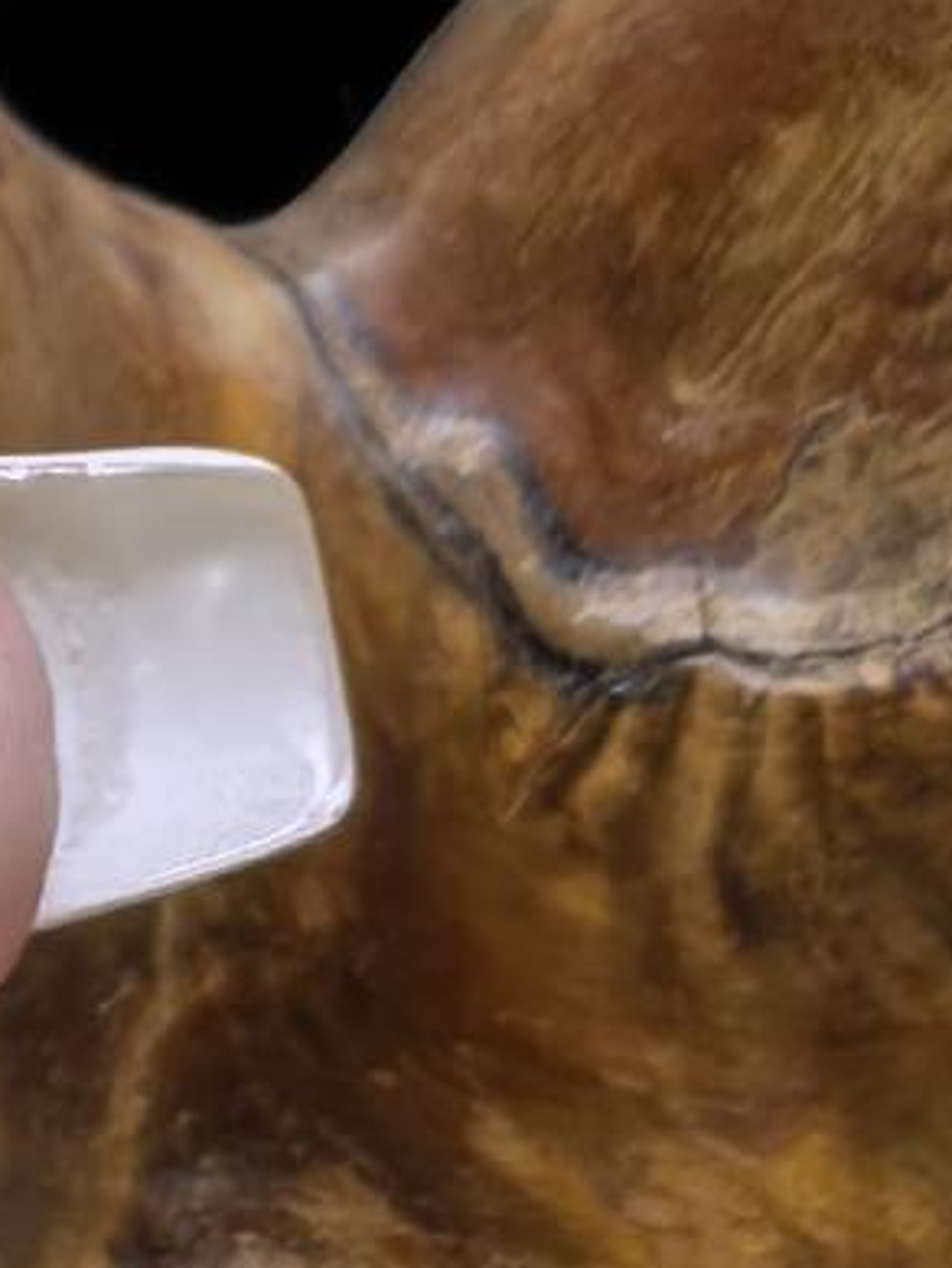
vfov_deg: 15.7
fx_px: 4581
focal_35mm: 125
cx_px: -893
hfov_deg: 10.9
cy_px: 887
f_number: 2.2
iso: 100
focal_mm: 1.95
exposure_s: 1/100
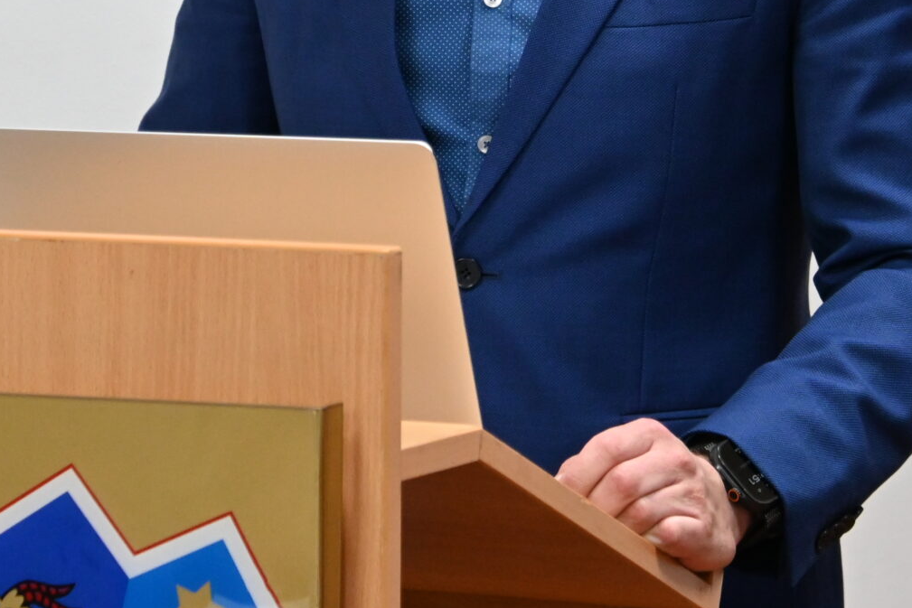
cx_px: 472
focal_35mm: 209
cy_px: -100
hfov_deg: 9.8
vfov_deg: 6.5
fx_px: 5302
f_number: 5
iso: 2000
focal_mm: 55
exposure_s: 1/100
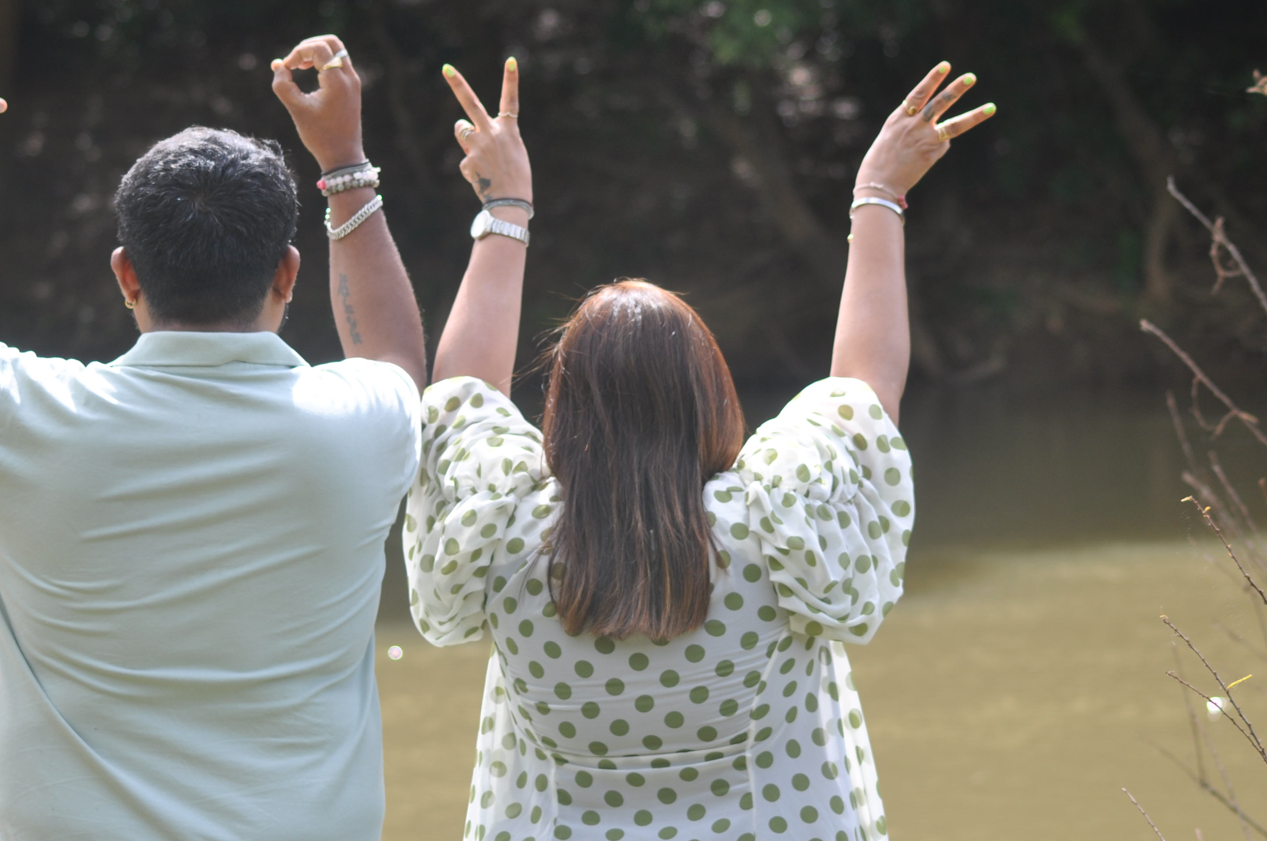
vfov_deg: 8.8
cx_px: 562
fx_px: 5484
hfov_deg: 13.2
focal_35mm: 156
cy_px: 408
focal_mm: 70
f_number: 4.5
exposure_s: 1/320
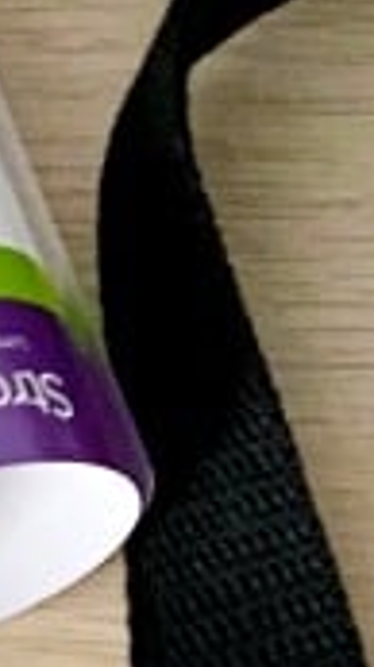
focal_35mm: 394
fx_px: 6963
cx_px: 1068
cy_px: 2105
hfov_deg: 3.0
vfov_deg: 5.2
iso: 160
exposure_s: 1/60
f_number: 2
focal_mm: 6
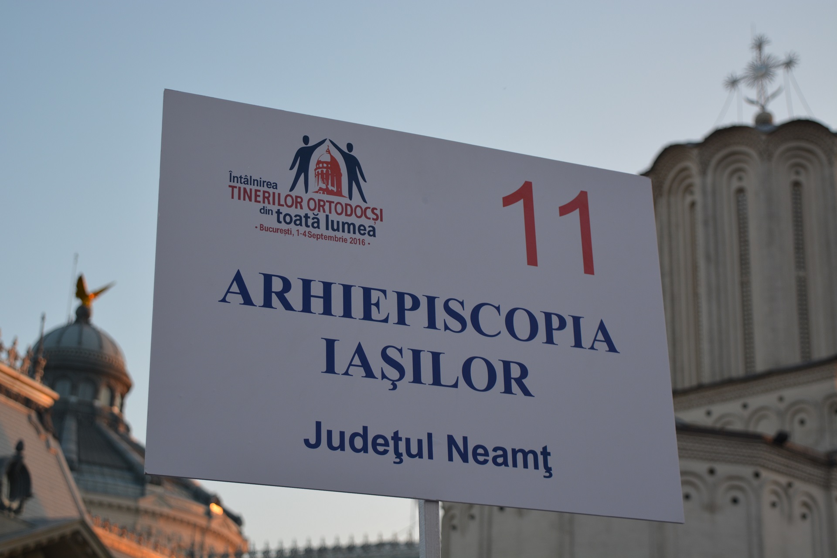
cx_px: 418
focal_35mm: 68
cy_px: 279
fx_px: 1569
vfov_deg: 20.2
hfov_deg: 29.9
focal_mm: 45
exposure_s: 1/160
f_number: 6.3
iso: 200
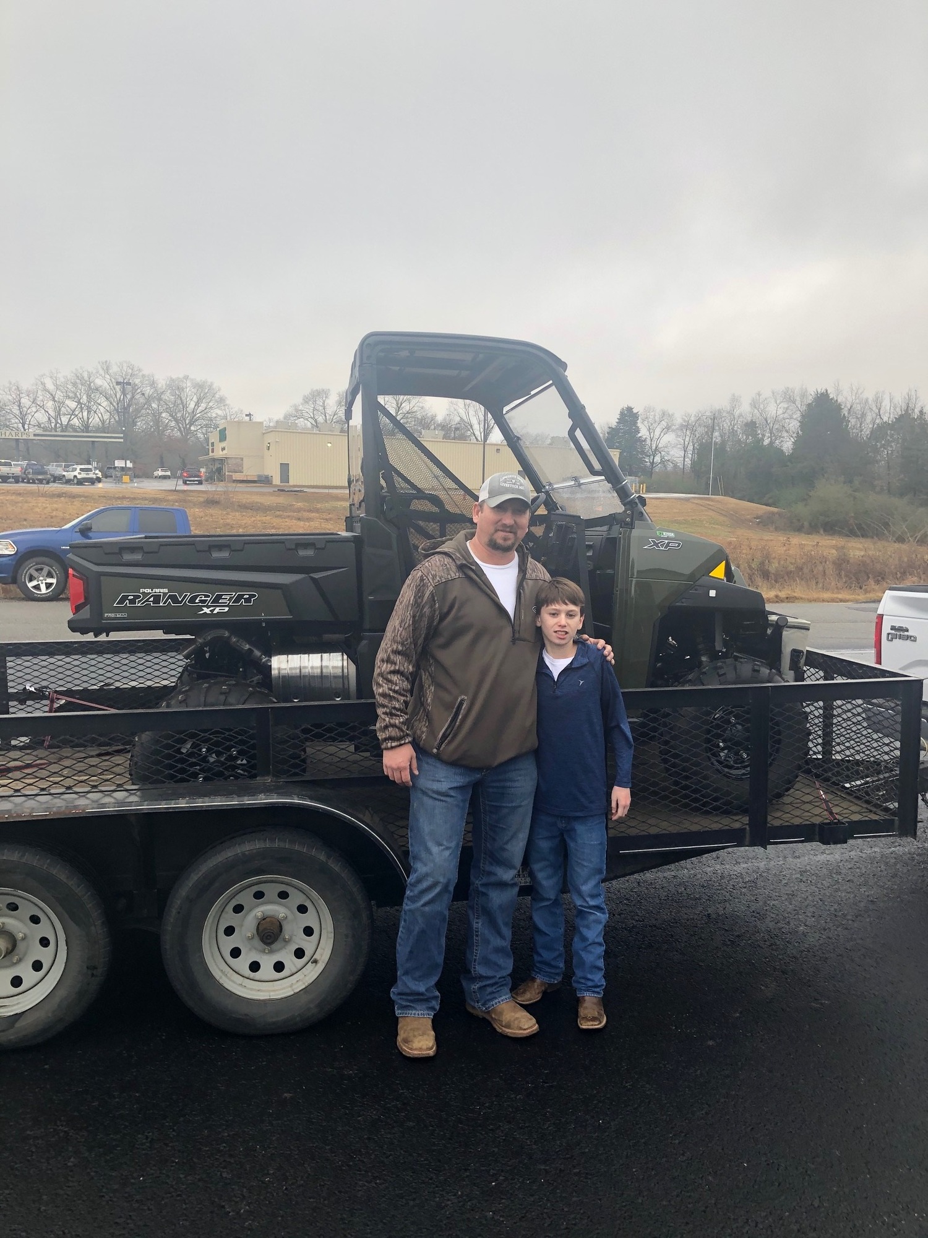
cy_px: 619
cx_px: 464
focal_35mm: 28
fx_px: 1001
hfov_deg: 49.7
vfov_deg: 63.4
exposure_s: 1/120
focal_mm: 3.99
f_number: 1.8
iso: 25
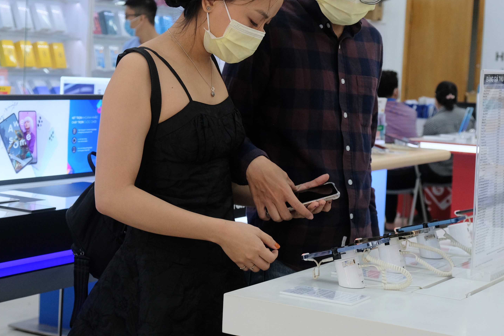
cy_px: 126
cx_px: 271
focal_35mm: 72
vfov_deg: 18.9
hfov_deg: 28.1
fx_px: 1008
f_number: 4.5
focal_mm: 32.9
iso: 640
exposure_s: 1/160
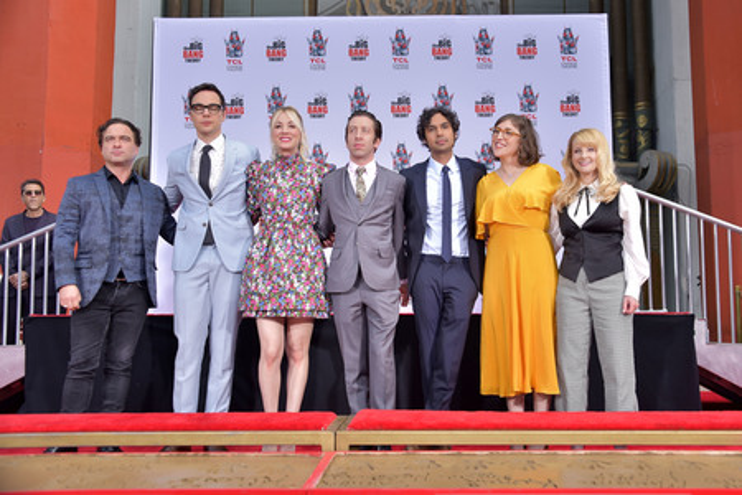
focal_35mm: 36
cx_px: 371
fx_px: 742
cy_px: 248
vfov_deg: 36.9
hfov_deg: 53.1
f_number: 4
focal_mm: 36
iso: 160
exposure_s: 1/250
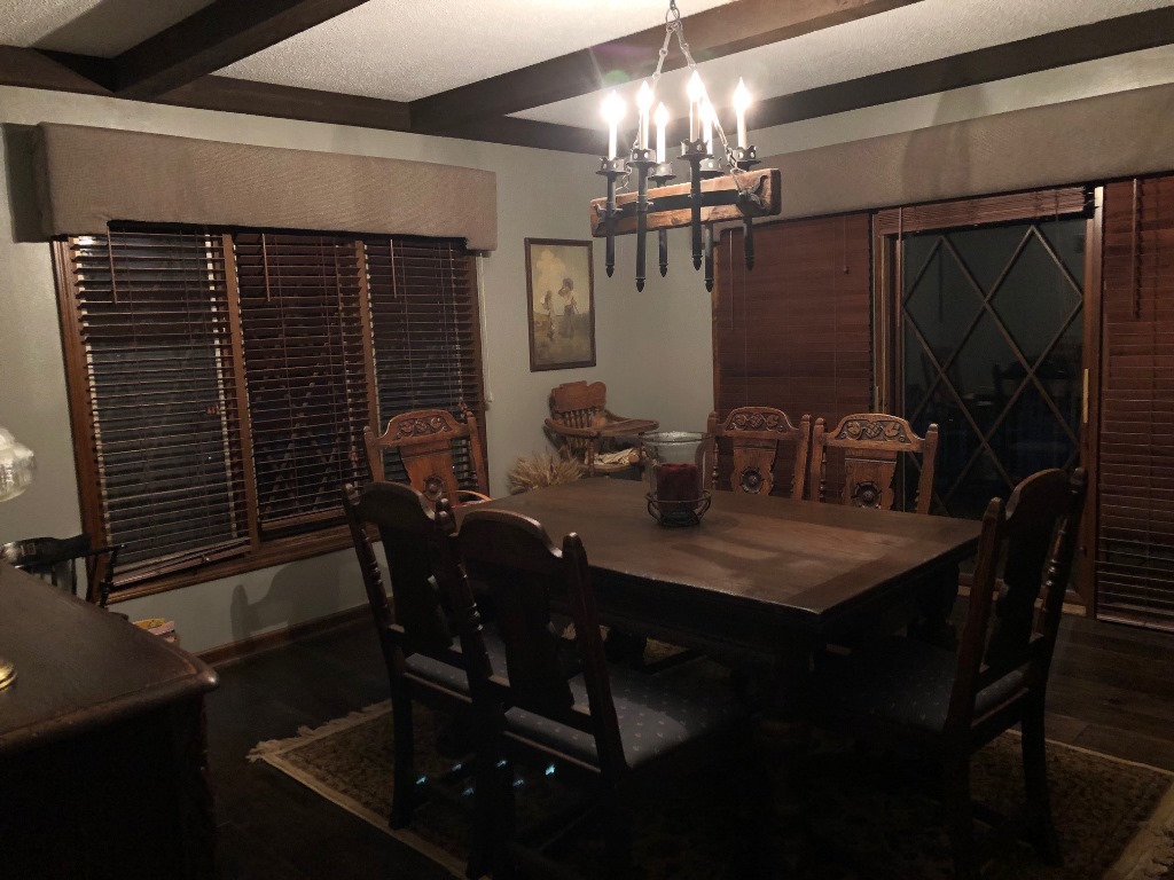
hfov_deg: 63.4
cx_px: 587
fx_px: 950
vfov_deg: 49.7
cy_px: 440
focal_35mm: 28
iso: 640
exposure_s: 1/20
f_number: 1.8
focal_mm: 3.99
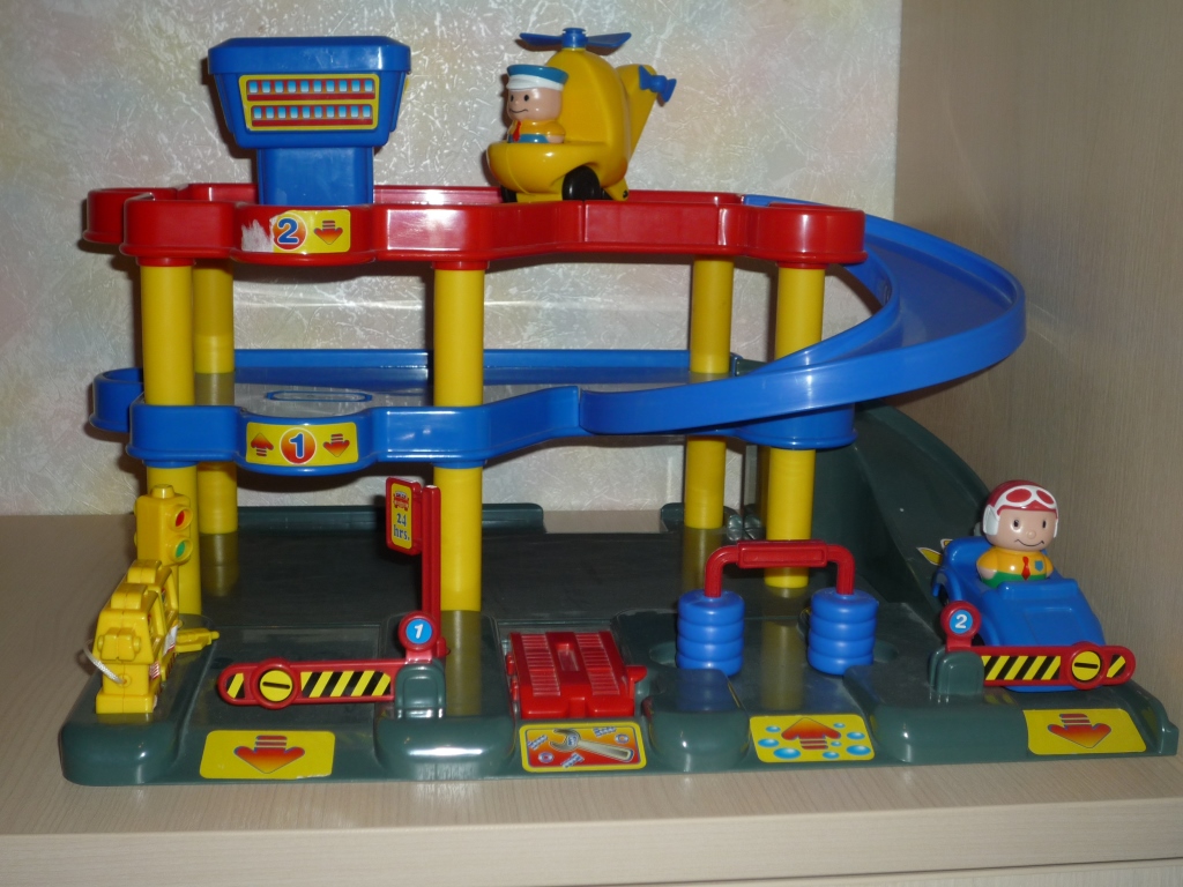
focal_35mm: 47
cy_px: 444
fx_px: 1606
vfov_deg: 30.9
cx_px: 592
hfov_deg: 40.4
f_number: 4.3
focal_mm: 8.3
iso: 100
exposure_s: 1/40
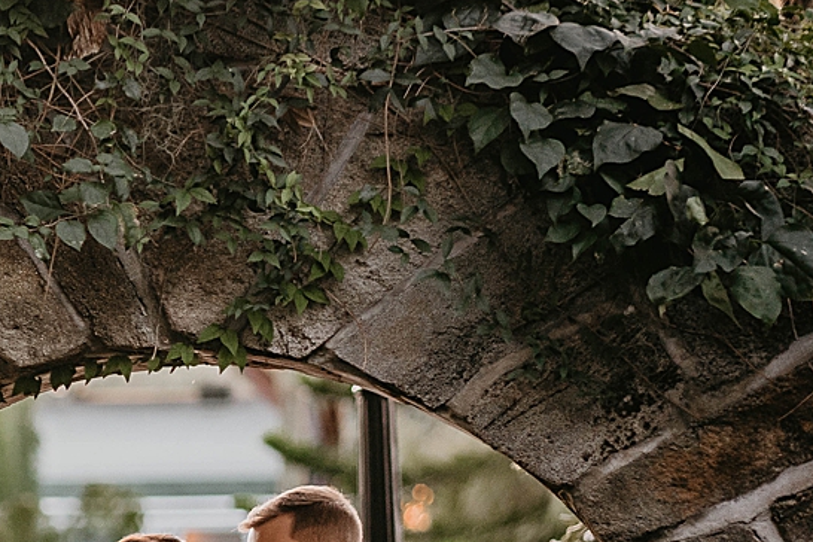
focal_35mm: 249
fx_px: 5623
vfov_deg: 5.5
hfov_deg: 8.2
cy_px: 745
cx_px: -88
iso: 1000
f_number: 1.8
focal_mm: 85
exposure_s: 1/125
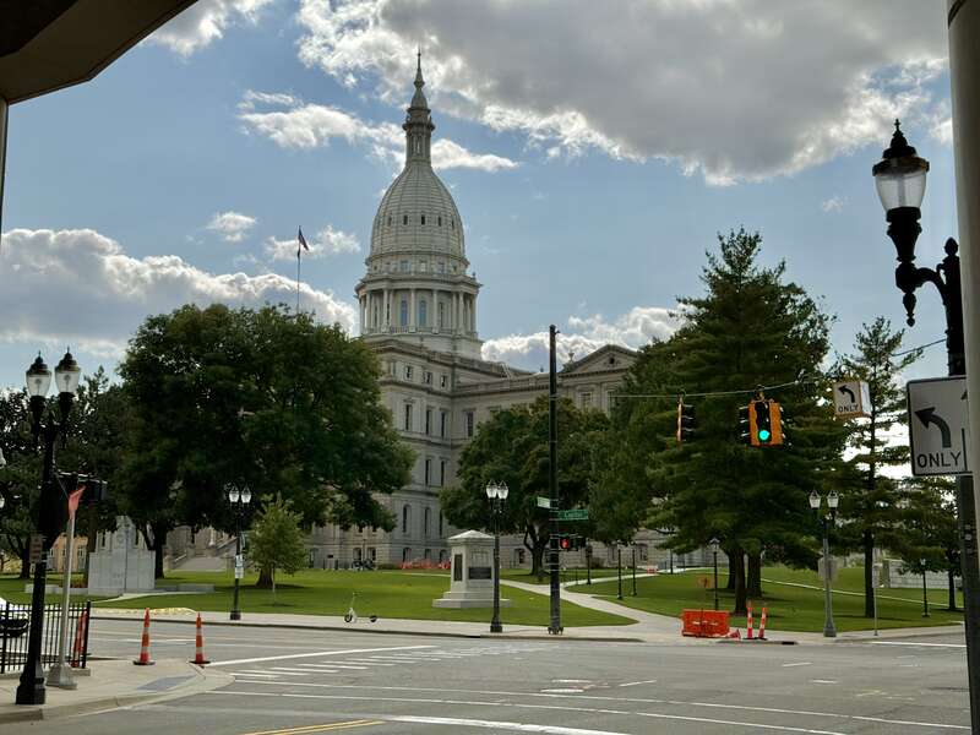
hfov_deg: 39.7
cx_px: 490
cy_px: 368
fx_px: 1359
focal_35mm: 48
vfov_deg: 30.3
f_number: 1.78
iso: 80
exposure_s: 1/12500
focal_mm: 6.76
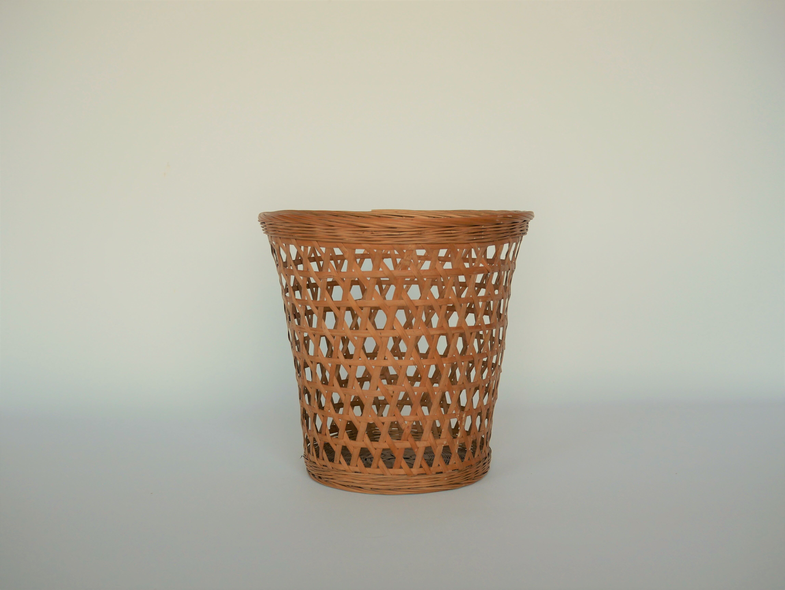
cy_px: 295
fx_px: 907
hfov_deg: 46.8
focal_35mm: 40
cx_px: 392
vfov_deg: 36.0
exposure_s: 1/320
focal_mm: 20
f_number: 3.2
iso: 200
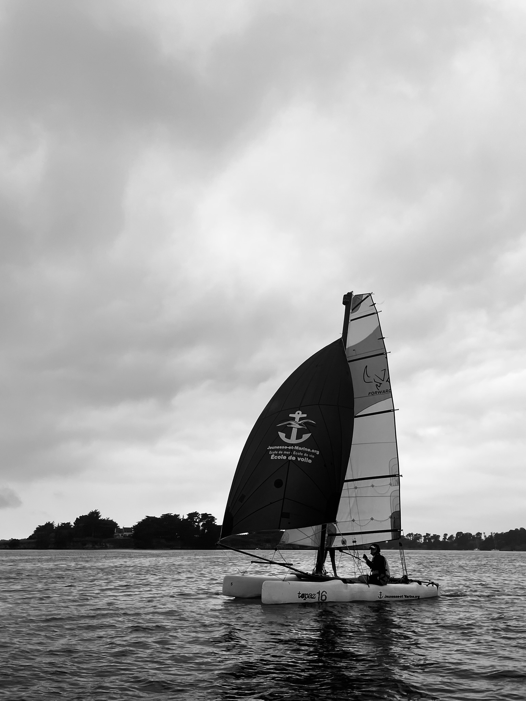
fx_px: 527
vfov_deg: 67.3
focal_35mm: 26
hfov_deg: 53.1
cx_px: 263
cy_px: 350
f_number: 1.6
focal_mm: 5.1
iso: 50
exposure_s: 1/4016
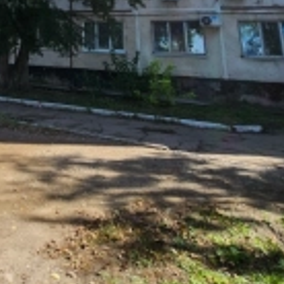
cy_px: -62
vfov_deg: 34.0
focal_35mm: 39
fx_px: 362
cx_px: -17
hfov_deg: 37.0
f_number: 2.2
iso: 32
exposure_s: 1/566
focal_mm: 1.74
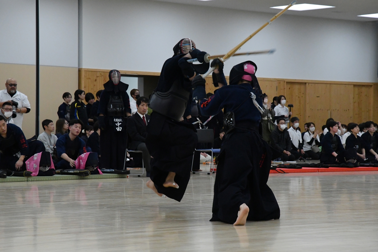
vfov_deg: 13.0
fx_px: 1102
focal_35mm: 105
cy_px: 126
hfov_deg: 19.5
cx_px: 189
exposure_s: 1/320
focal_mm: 70
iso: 6400
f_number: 8
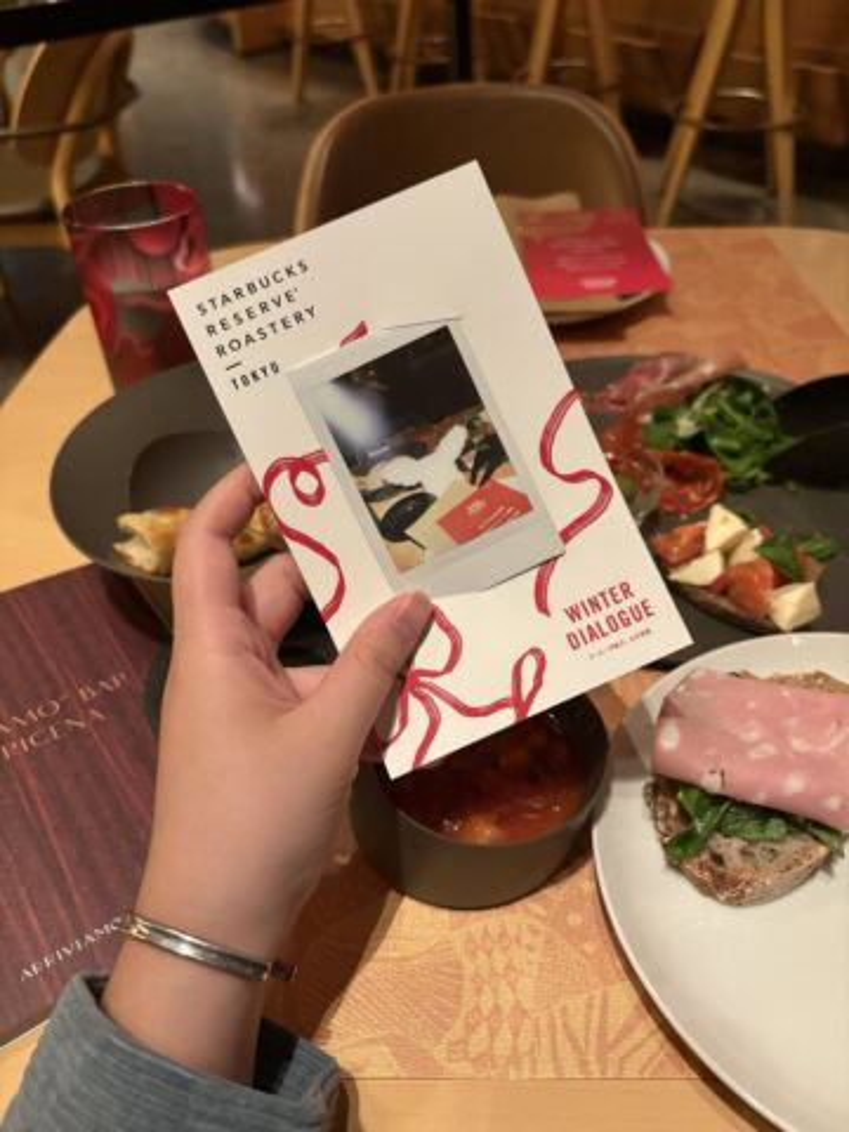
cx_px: 424
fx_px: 850
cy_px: 566
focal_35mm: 26
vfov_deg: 67.3
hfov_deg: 53.1
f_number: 1.6
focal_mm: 6
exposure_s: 1/60
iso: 500
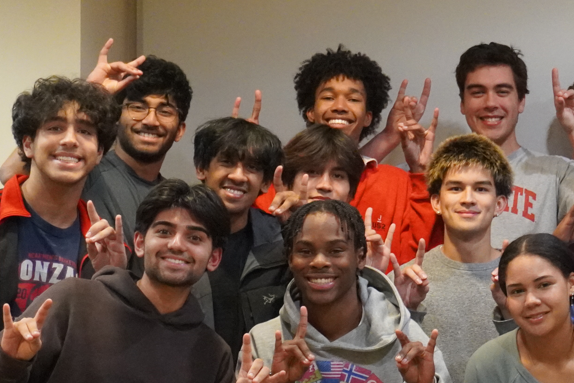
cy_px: 180
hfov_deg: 14.9
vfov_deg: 10.1
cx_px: 602
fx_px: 2156
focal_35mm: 135
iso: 6400
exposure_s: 1/160
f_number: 5.6
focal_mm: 37
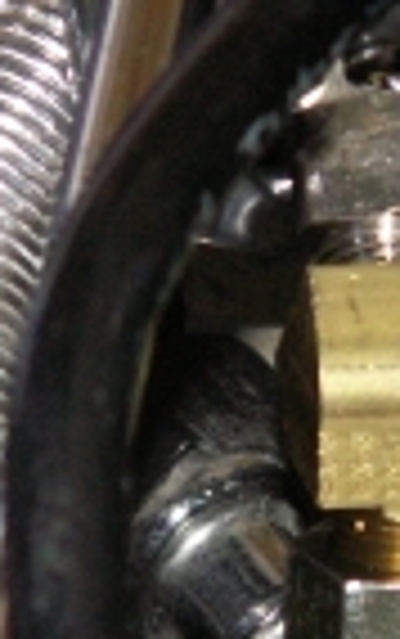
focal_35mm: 889
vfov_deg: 2.4
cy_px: 423
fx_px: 15475
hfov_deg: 1.5
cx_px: 256
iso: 160
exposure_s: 1/50
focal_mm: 30.5
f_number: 4
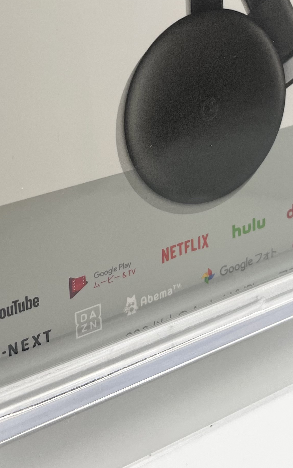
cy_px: 50
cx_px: 136
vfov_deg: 31.9
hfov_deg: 21.3
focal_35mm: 61
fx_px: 779
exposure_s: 1/211
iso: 32
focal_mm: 4.2
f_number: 1.6
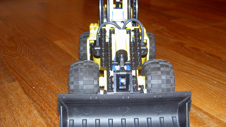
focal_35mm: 43
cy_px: 60
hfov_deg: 47.4
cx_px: 113
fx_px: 258
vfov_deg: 27.7
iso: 100
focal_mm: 8
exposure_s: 1/59.5
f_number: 2.8
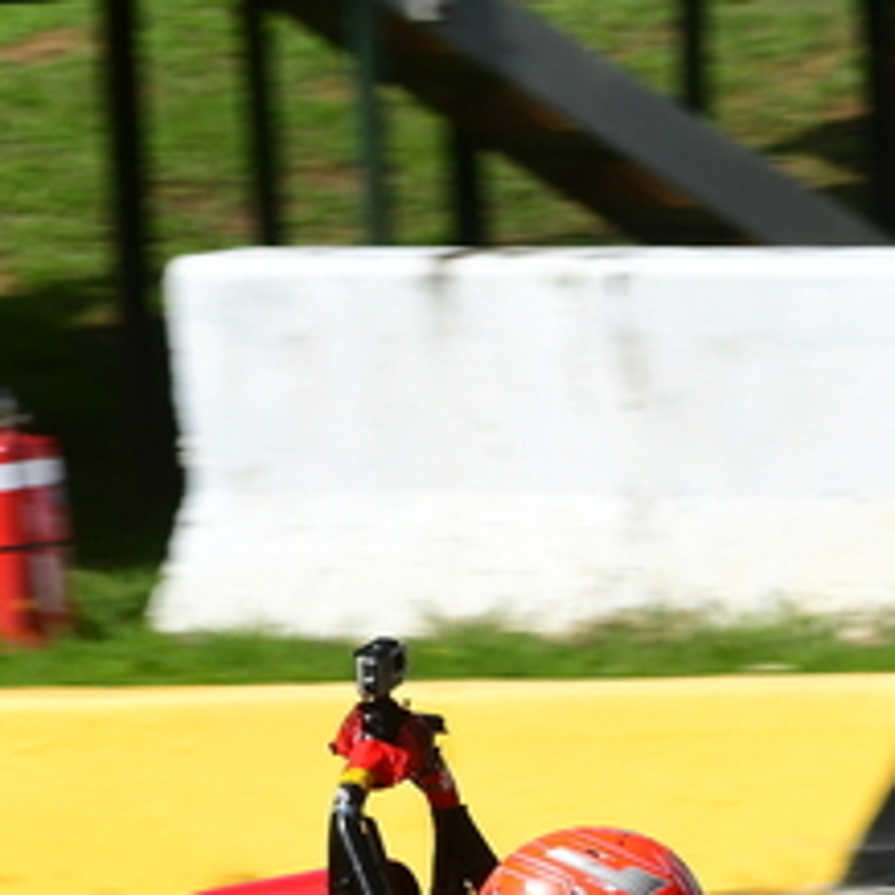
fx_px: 27350
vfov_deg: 1.9
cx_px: 690
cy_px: 987
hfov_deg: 1.9
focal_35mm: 935
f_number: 11
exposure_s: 1/640
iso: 320
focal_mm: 200
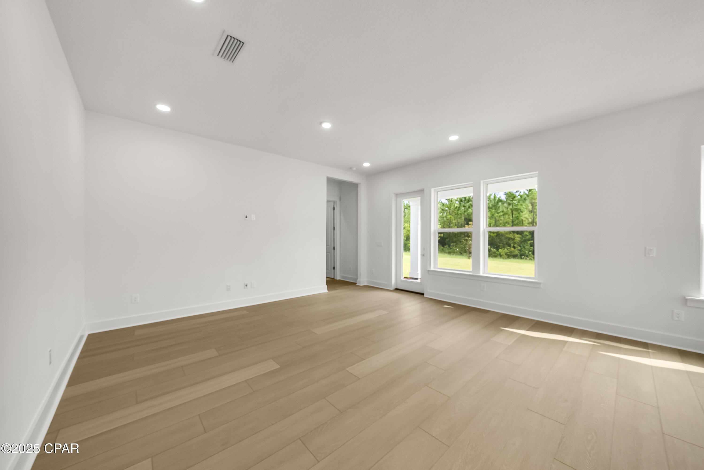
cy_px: 235
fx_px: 235
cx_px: 352
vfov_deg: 90.1
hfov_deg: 112.6
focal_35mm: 12
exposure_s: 1/5
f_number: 9
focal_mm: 12
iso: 400
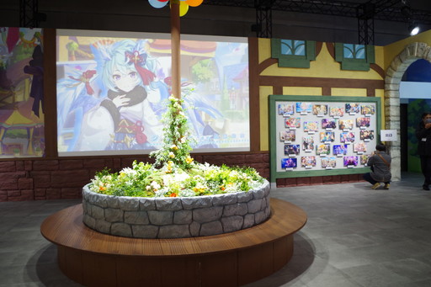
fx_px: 323
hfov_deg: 67.4
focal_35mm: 27
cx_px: 216
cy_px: 144
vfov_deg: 47.9
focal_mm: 18
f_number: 3.5
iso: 400
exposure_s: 1/50
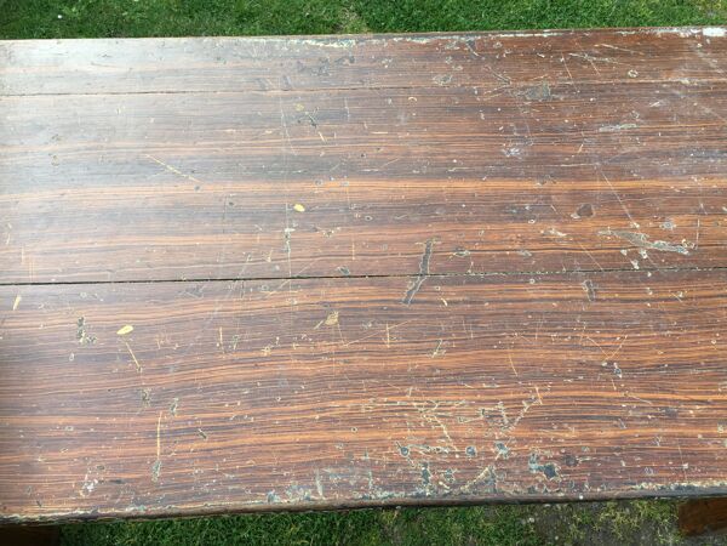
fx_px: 609
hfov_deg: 61.7
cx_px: 364
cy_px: 273
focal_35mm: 29
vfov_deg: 48.2
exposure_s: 1/151
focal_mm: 4.15
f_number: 2.2
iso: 32
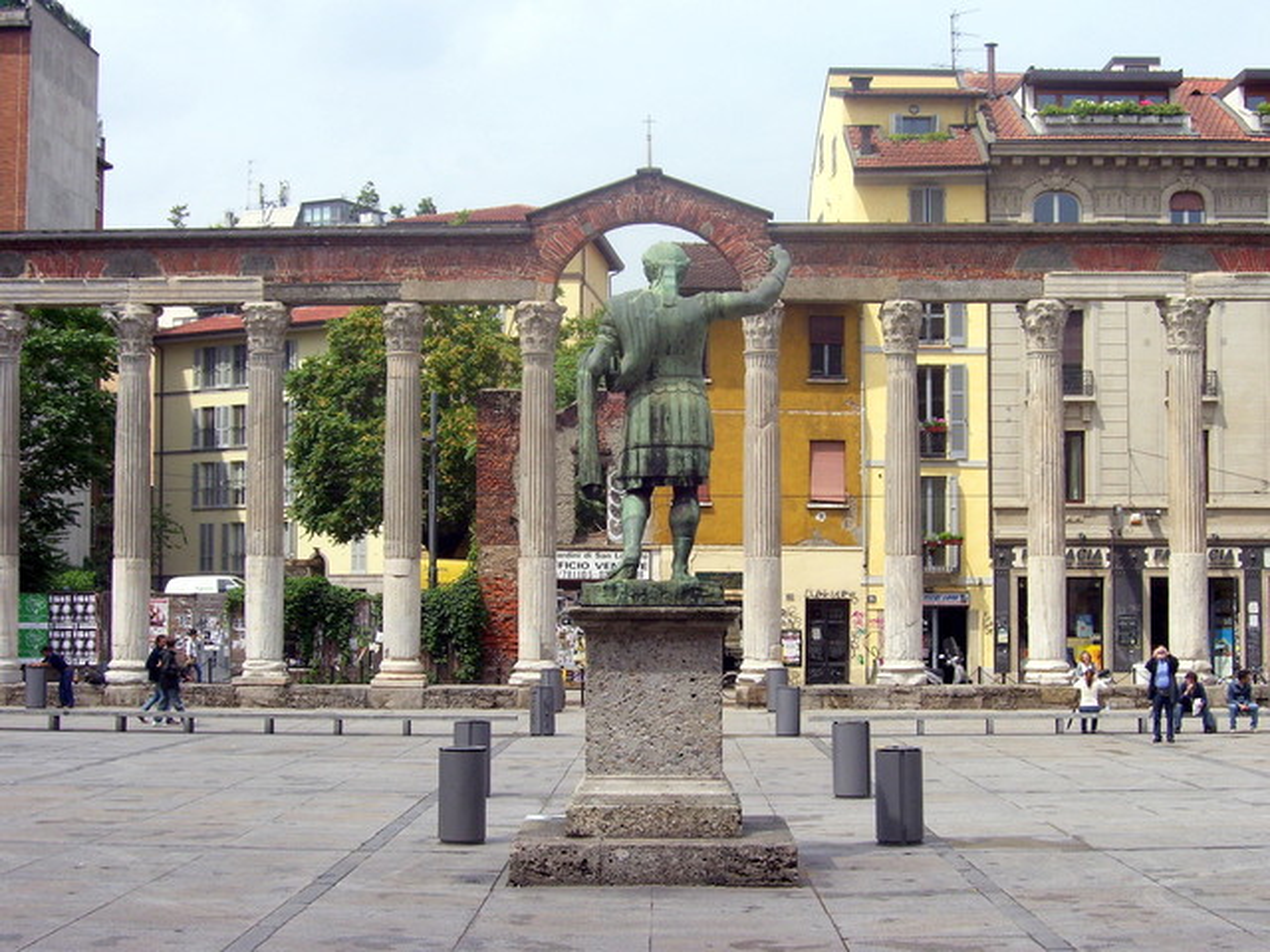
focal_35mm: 57
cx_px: 635
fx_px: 2091
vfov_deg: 25.7
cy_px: 476
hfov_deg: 33.8
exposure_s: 1/500
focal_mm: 9.4
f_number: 5.6
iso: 80
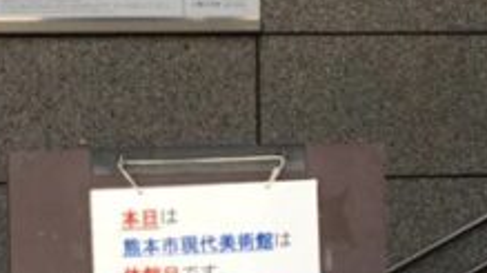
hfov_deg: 14.5
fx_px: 1910
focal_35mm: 148
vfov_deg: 8.1
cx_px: 149
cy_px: 271
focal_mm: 4.15
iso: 32
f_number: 2.2
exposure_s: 1/120
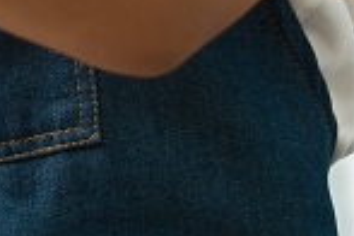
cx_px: -39
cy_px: -557
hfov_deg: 6.2
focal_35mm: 333
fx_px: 3274
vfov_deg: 4.0
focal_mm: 49
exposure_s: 1/50
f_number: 3.5
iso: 100
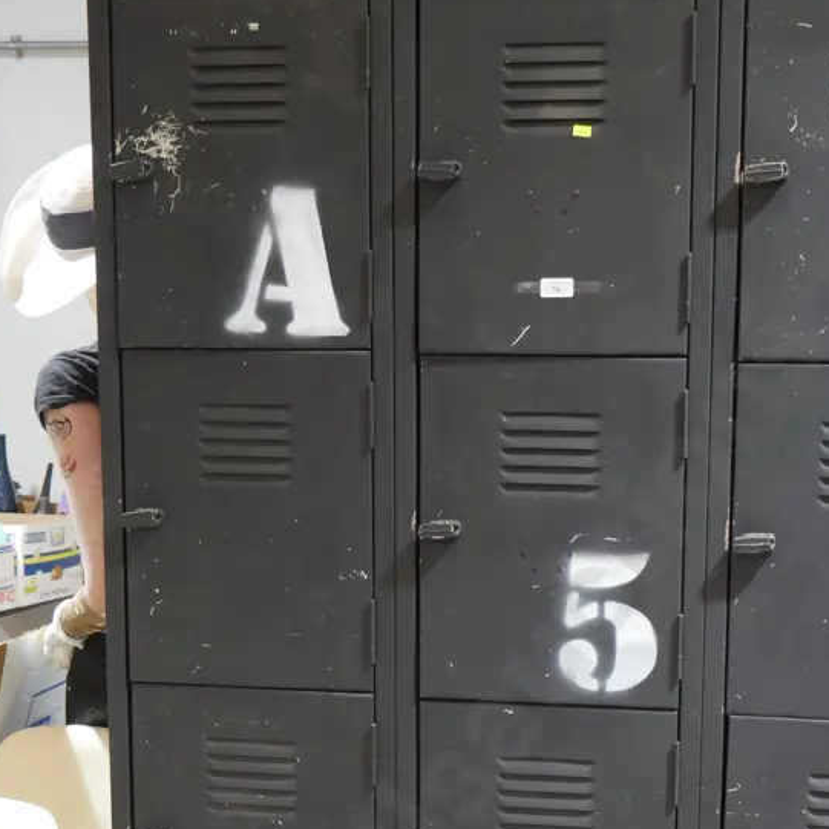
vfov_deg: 25.3
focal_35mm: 67
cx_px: 555
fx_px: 1815
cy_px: 654
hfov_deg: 25.6
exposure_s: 1/60
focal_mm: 20
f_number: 4.4
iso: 1600
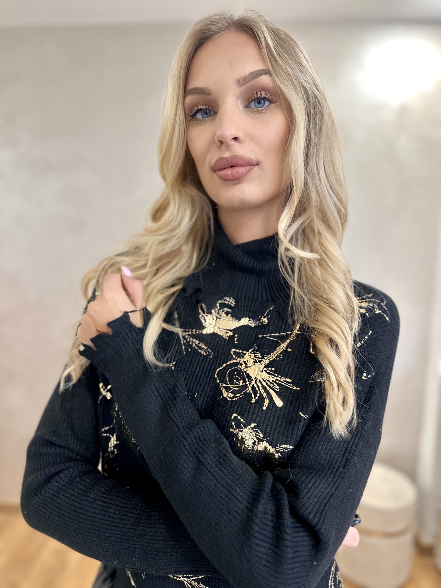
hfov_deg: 56.8
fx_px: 408
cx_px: 220
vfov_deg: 71.6
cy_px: 294
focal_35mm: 24
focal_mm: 6.86
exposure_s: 1/100
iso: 200
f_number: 1.78
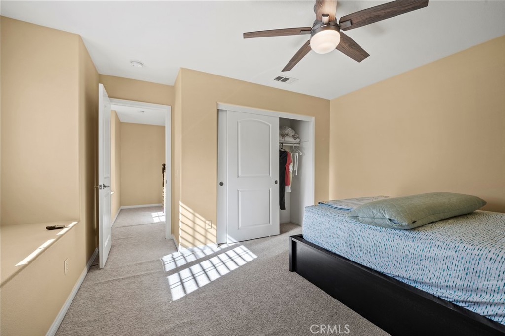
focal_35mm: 14
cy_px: 168
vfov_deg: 81.1
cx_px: 252
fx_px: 196
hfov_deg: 104.3
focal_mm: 14
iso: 400
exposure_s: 1/10
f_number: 9
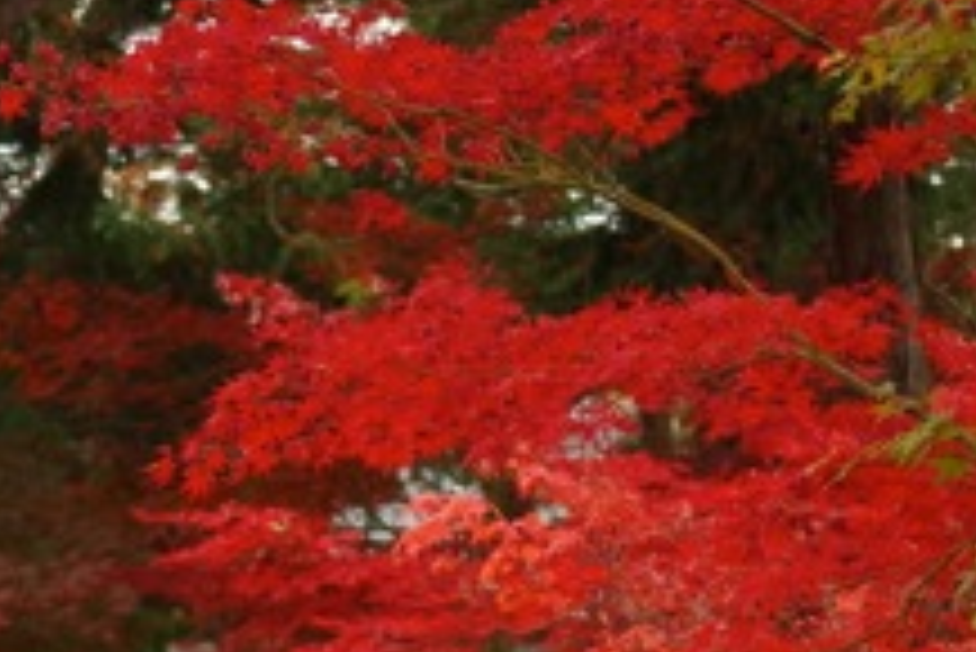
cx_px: -297
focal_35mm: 245
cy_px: 409
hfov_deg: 8.3
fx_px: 6646
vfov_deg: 5.6
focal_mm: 35
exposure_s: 1/200
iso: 125
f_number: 2.8
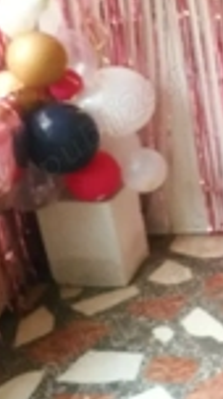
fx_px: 729
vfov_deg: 30.5
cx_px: 378
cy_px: 147
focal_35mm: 69
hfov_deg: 15.4
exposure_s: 1/50
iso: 560
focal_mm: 5.89
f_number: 1.89
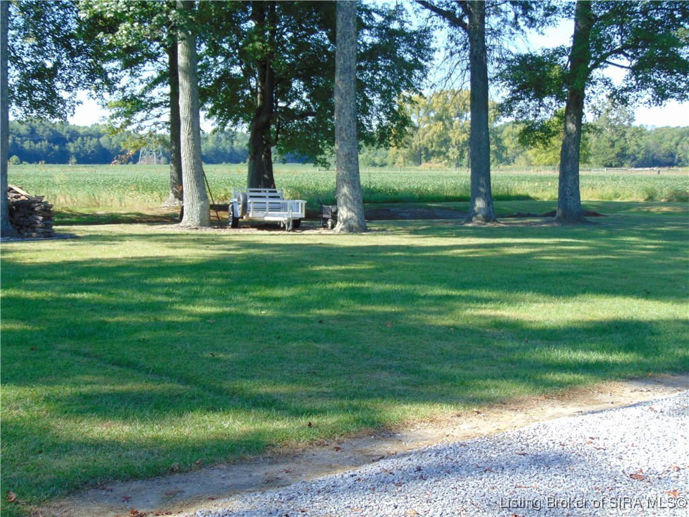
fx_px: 1194
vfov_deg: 24.4
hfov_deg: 32.2
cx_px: 344
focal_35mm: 60
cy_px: 258
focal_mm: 10.8
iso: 80
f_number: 3.6
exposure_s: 1/250
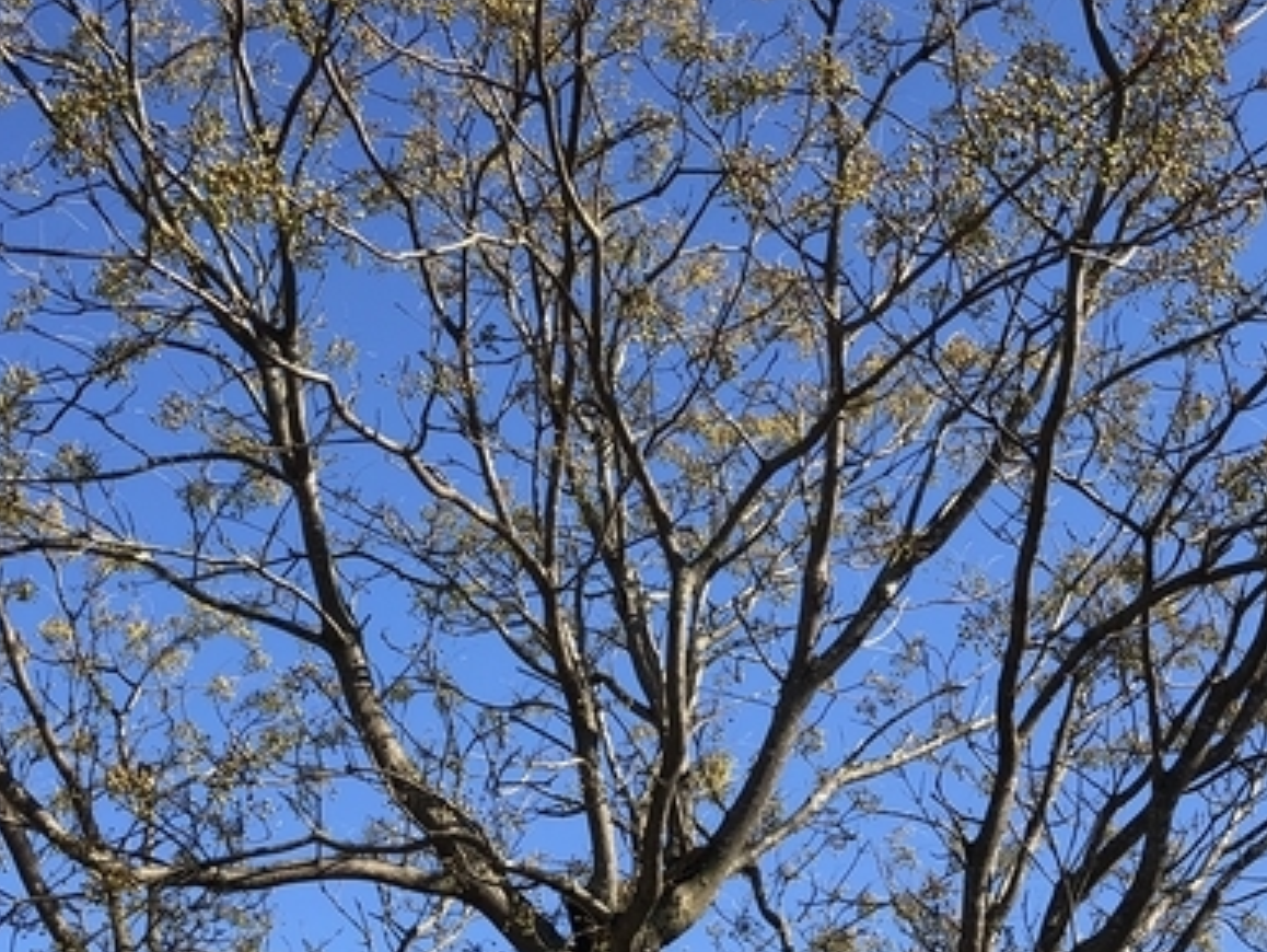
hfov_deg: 33.2
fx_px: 2124
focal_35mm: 58
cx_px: 686
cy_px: 473
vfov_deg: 25.3
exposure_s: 1/1263
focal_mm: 4
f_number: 1.8
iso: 20
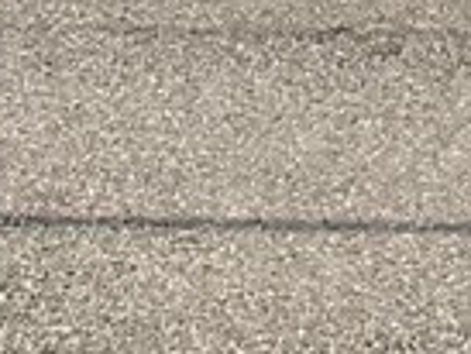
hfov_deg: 9.1
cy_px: -852
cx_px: 337
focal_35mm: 216
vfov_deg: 6.1
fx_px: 2942
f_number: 1.8
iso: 16
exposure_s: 1/2538
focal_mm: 3
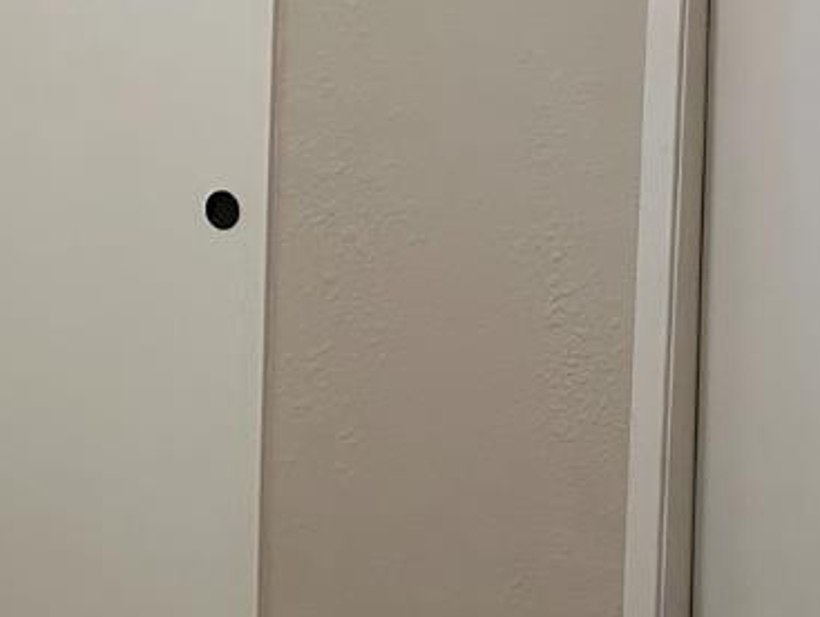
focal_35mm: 98
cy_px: 126
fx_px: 2324
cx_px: -706
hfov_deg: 16.4
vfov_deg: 15.0
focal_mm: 6.86
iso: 250
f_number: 1.78
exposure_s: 1/120
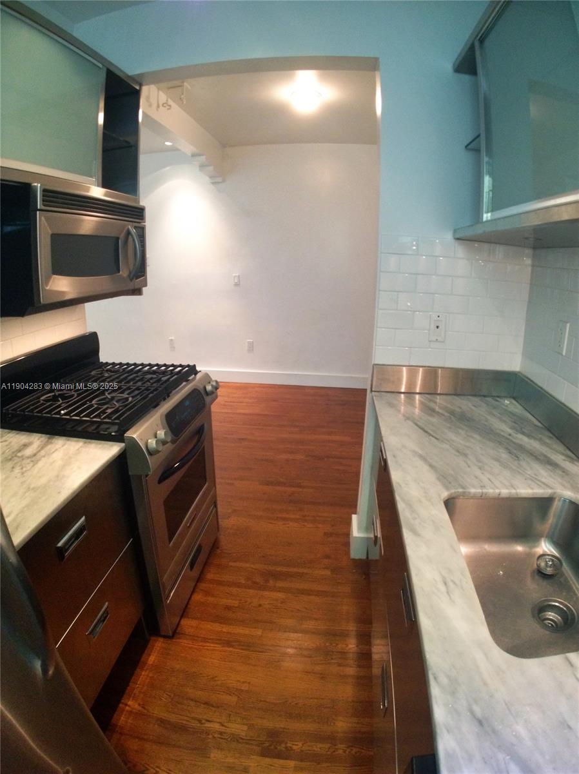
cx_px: 290
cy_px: 387
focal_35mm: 35
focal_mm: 4.28
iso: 125
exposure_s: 1/20
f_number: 2.4
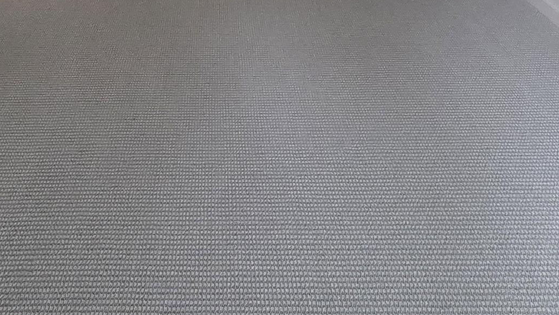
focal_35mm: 42
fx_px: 623
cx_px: 195
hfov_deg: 47.7
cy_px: -214
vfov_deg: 21.4
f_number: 2.2
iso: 400
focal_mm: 2.2
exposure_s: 1/100
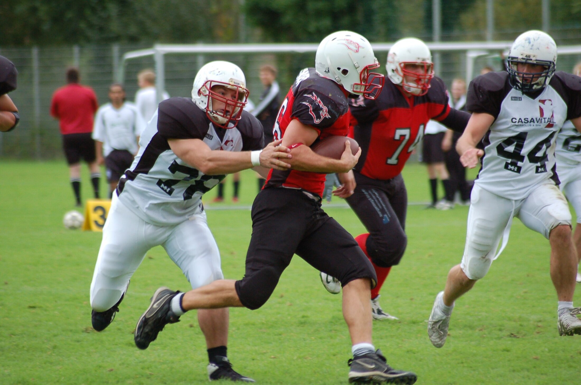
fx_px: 5316
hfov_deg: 6.3
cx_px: 290
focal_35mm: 330
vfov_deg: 4.1
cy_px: 192
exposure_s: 1/500
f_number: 5.3
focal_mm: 220
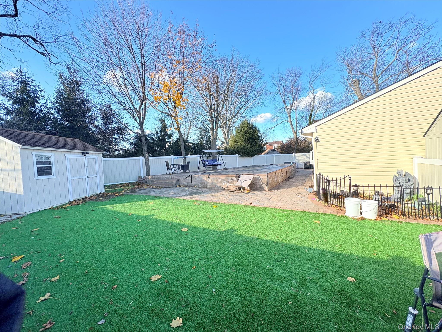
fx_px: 179
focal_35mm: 14
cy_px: 166
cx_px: 221
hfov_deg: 102.1
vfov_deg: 85.7
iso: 50
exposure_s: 1/561
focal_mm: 2.22
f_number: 2.2
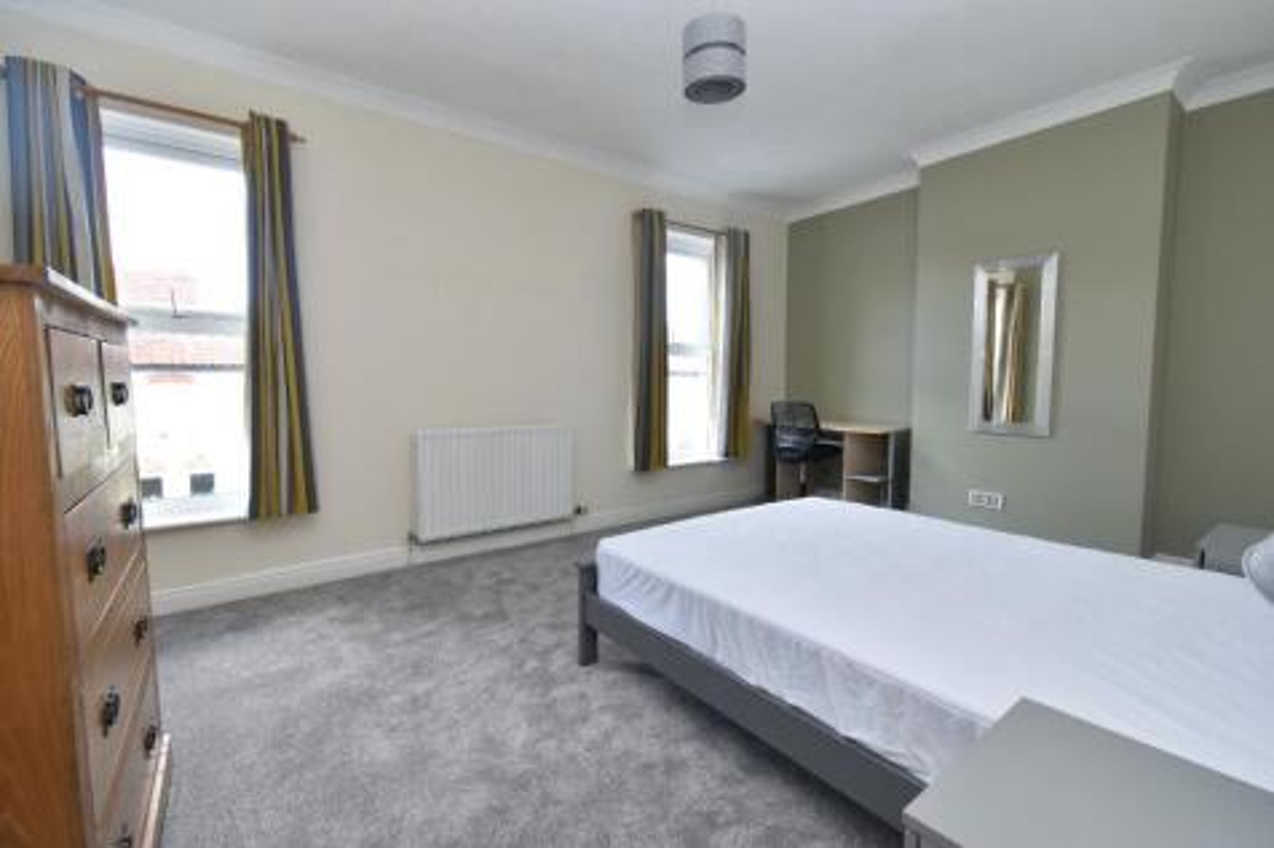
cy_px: 424
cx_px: 637
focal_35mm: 15
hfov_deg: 100.4
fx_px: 531
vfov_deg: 77.3
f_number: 7.1
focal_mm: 10
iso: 200
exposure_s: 1/15
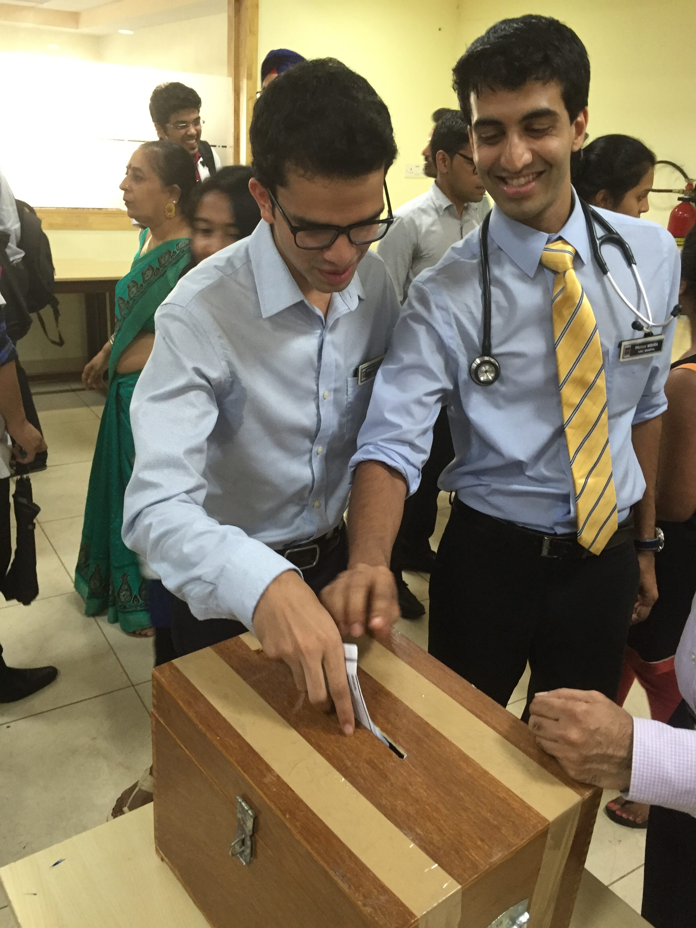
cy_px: 464
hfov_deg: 48.2
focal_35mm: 29
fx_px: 777
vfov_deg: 61.7
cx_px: 348
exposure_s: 1/33
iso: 200
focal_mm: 4.15
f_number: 2.2
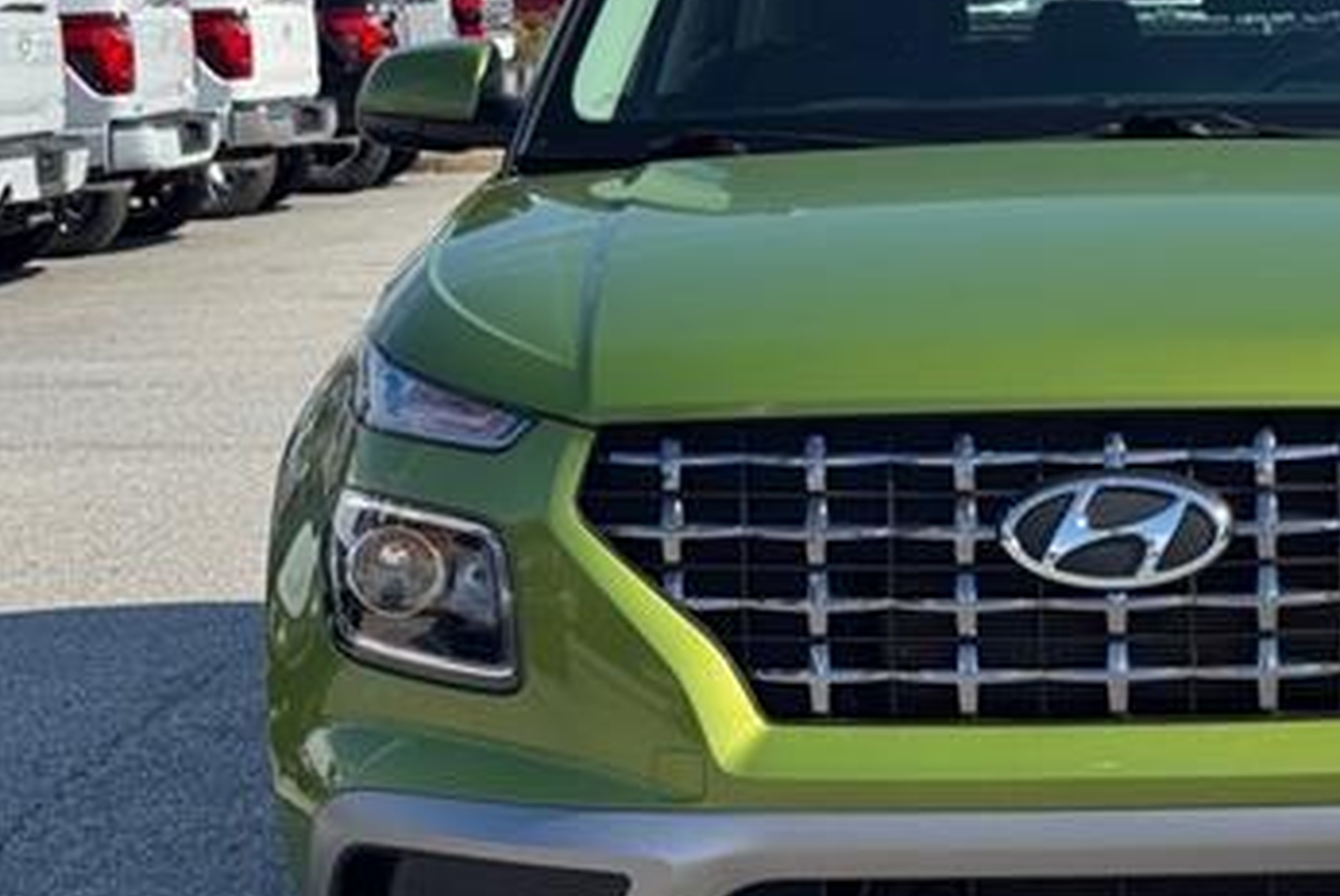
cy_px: 556
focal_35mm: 92
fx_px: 3427
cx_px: 1043
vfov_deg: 14.9
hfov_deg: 21.9
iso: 64
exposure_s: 1/2331
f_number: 1.78
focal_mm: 6.76
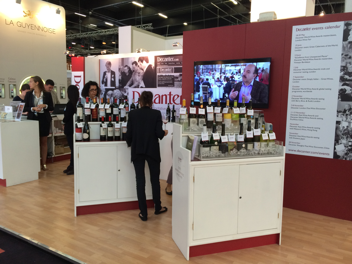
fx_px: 295
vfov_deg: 48.2
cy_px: 132
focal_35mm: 29
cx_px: 176
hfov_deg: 61.7
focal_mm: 4.15
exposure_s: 1/30
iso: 50
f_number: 2.2
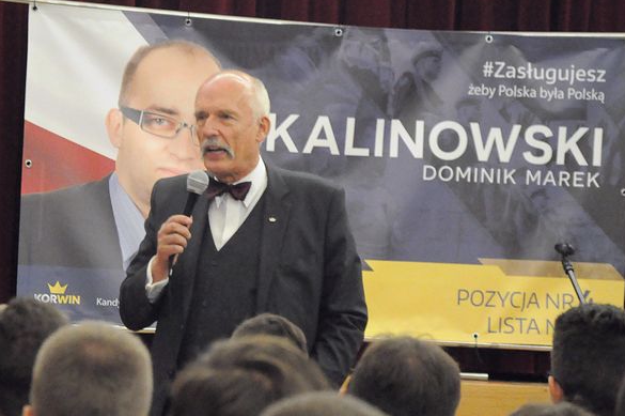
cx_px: 231
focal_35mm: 229
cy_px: 239
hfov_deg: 9.0
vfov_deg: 6.0
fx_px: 3967
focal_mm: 105
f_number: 5.6
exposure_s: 1/160
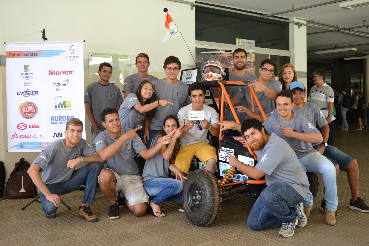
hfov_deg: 49.6
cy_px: 123
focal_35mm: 39
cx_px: 184
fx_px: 400
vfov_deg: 34.2
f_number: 4.5
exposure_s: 1/80
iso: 400
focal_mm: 26
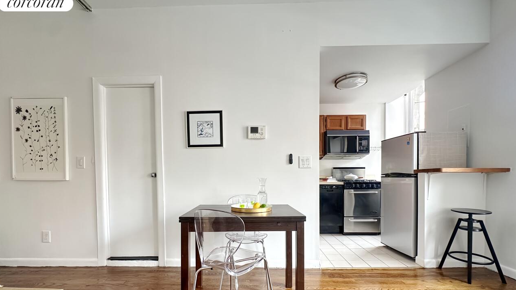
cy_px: 182
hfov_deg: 99.4
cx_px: 252
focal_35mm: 16
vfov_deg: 66.1
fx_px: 219
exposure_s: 1/60
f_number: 2.2
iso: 400
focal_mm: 2.2
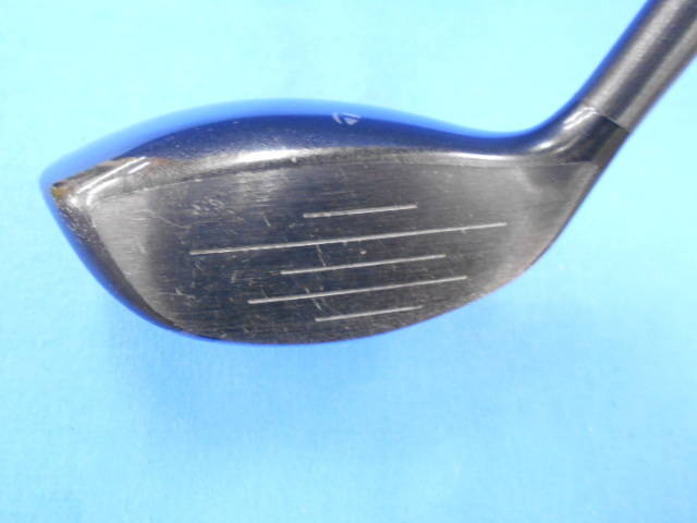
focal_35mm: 26
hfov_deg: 67.3
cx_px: 348
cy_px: 262
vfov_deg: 53.1
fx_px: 524
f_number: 3.2
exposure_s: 1/8
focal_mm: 4.6
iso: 400
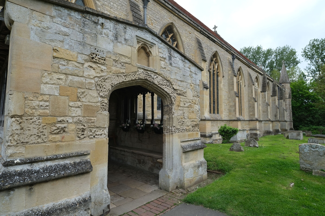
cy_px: 108
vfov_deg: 67.4
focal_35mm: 18
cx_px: 162
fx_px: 162
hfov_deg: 90.0
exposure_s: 1/300
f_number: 5
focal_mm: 12
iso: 160
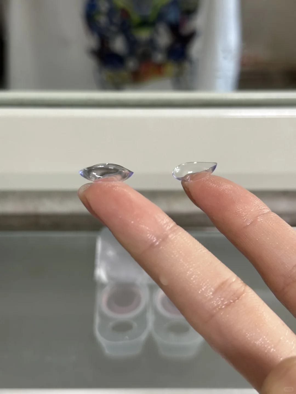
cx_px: 148
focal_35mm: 48
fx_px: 547
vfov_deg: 39.7
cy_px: 197
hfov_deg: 30.3
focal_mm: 6.86
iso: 160
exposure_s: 1/60
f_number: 1.78
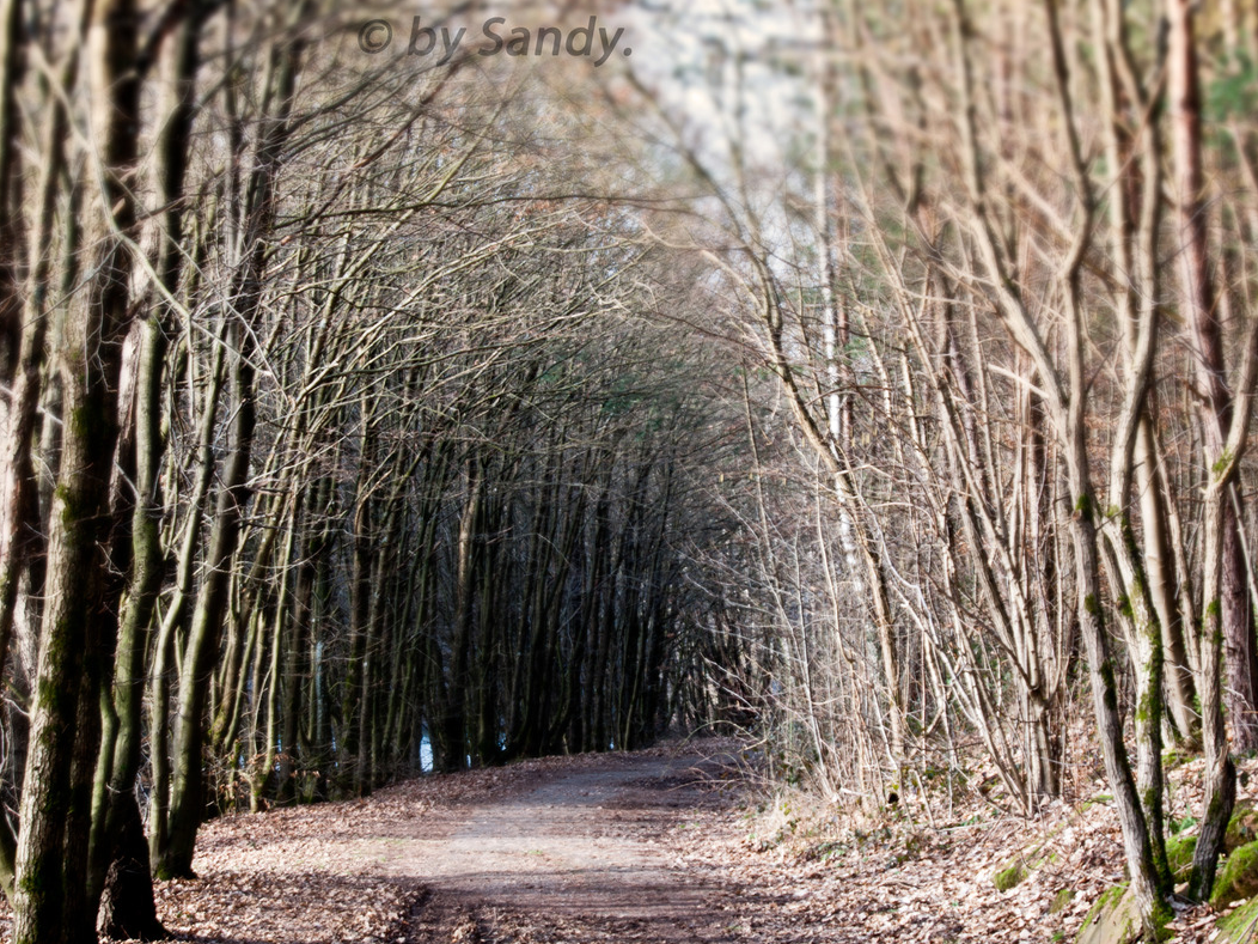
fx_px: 4179
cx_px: 706
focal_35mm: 115
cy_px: 473
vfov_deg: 12.9
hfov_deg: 17.1
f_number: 14
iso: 200
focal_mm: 70
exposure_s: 1/10
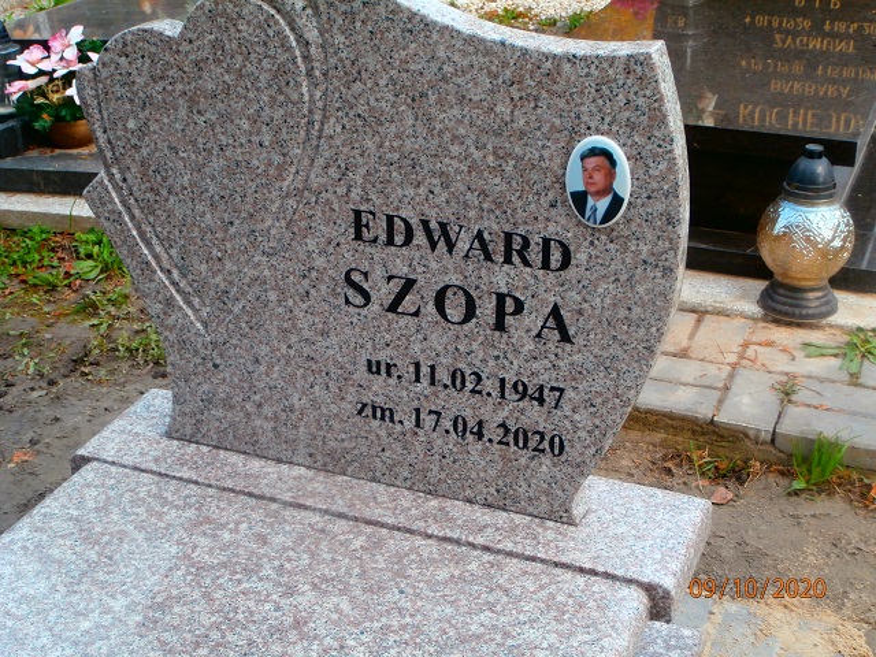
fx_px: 1442
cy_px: 328
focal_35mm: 57
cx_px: 438
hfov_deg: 33.8
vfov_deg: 25.7
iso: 100
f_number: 4.5
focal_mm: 10.11
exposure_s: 1/100
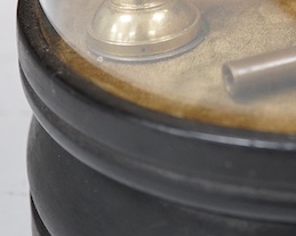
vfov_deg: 10.3
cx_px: 365
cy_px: -54
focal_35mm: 147
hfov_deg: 12.8
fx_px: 1287
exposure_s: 1/125
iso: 1250
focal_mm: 30
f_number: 5.6
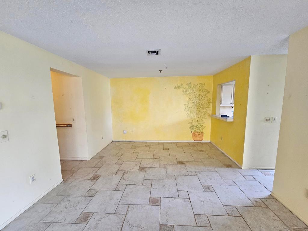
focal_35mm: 13
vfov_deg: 89.9
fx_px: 116
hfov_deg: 106.2
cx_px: 154
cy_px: 116
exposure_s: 1/60
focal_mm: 2.2
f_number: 2.2
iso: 160
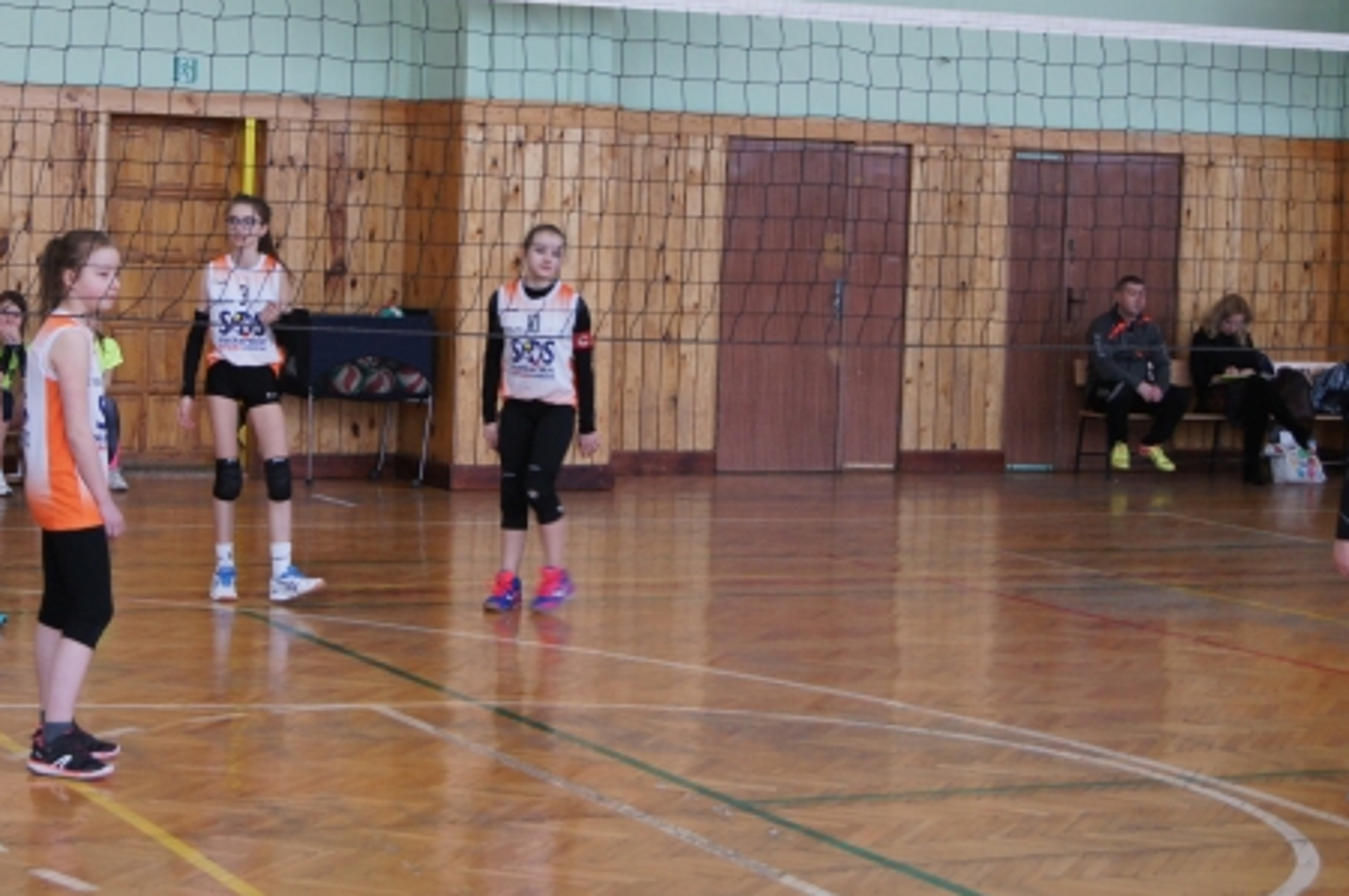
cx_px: 489
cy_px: 319
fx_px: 2994
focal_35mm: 80
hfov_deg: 25.3
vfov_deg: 17.0
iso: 800
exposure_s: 1/80
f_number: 5.6
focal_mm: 40
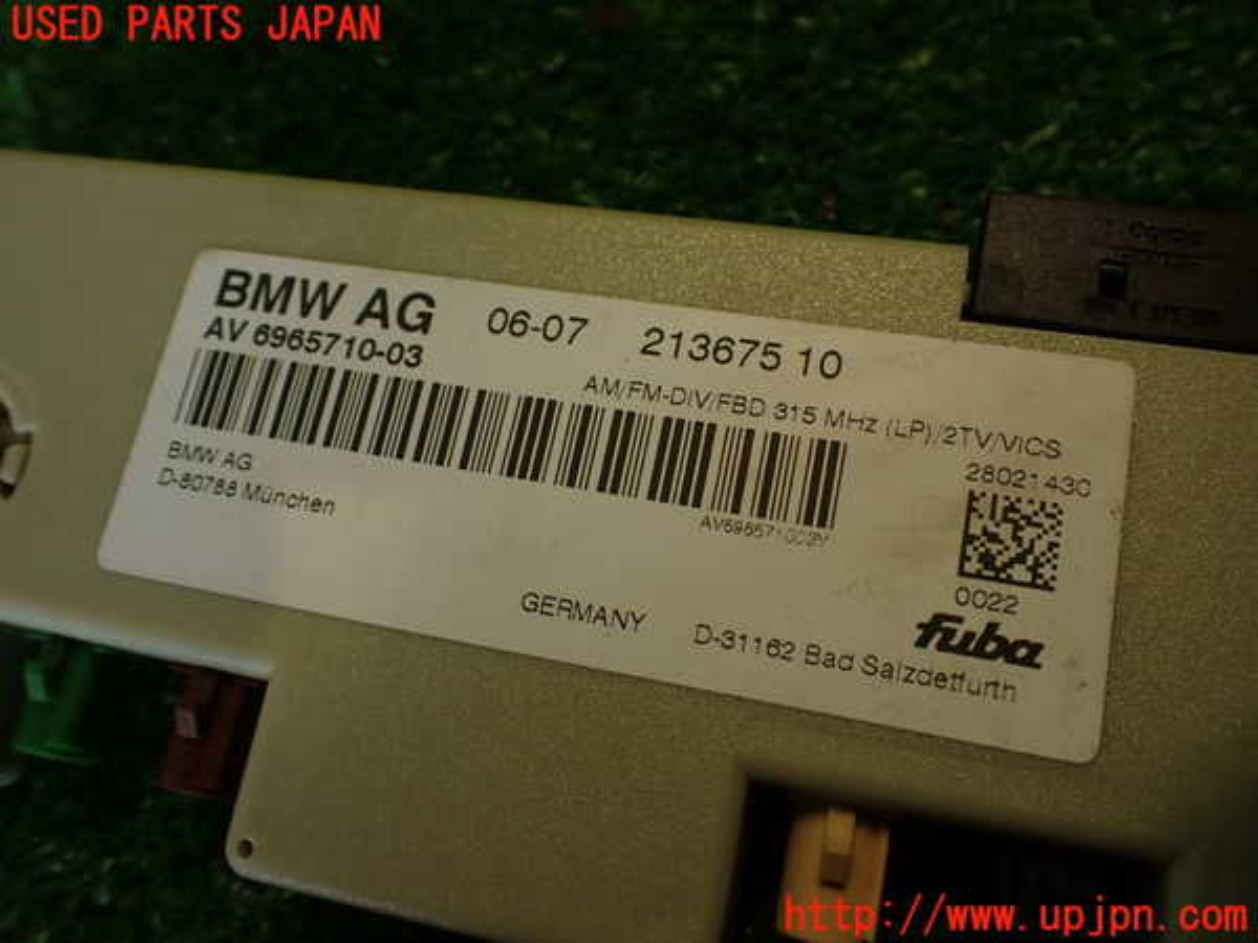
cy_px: 472
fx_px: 1090
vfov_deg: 46.8
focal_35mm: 30
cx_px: 629
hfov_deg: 60.0
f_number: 2.3
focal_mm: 5.4
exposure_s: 1/80
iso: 100
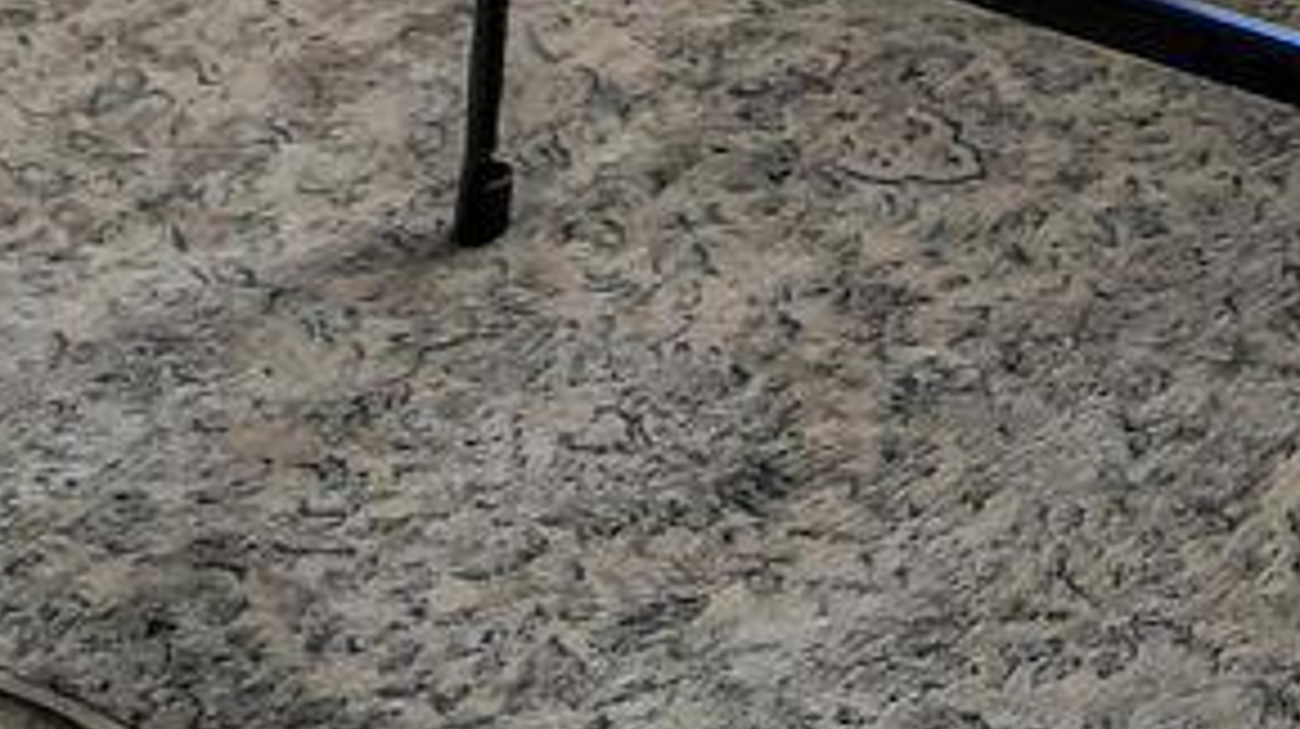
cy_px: -1593
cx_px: 1885
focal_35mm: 94
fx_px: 3238
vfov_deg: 9.4
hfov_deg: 20.0
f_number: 18
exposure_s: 1/3
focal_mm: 10
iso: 200
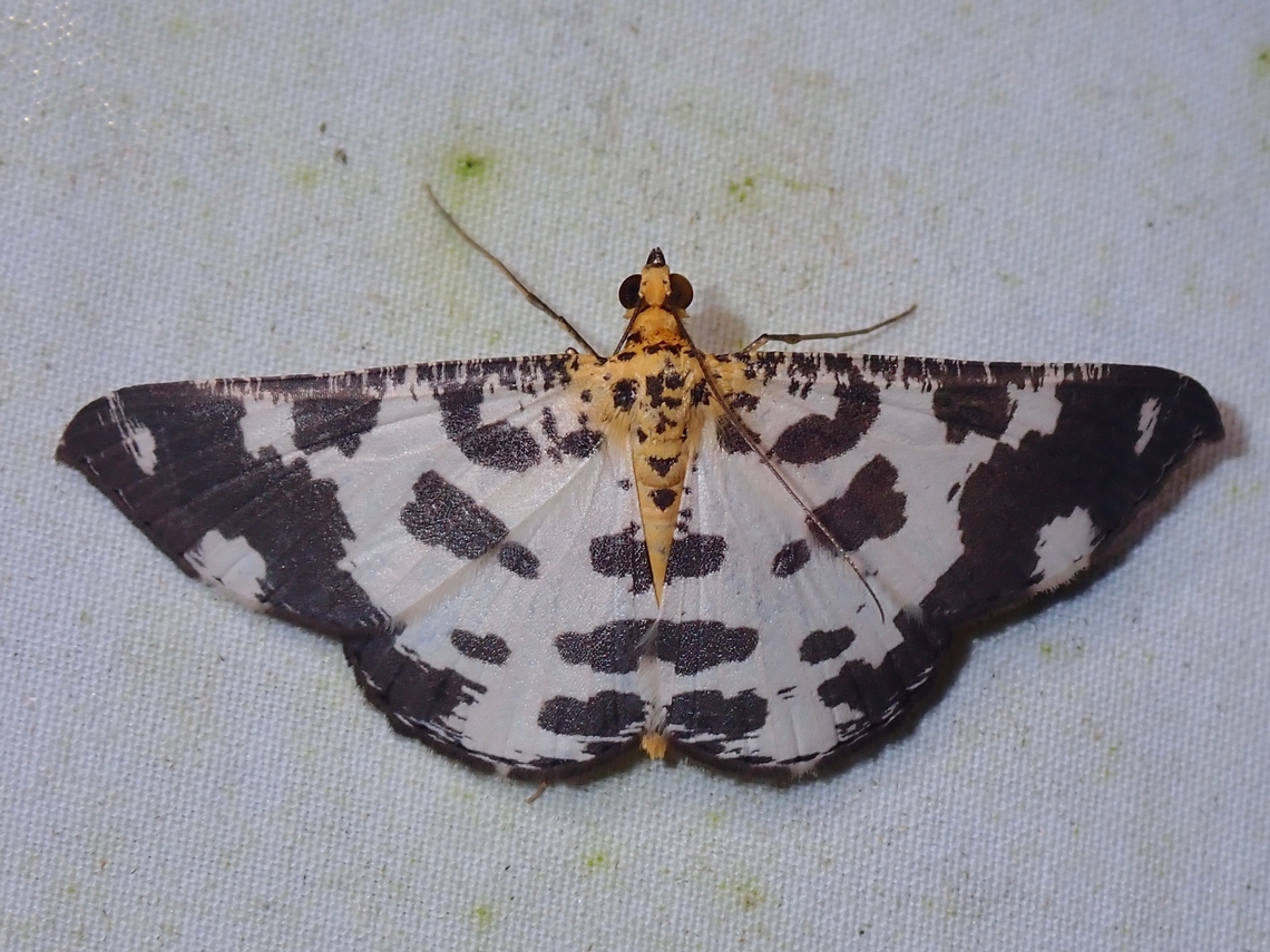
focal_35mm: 100
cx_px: 635
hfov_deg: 19.6
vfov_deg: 14.8
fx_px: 3669
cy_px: 476
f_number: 6.3
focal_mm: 18
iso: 160
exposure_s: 1/400
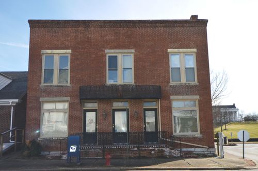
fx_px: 257
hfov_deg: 53.2
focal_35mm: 36
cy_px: 86
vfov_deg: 36.7
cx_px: 129
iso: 100
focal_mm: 24
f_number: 8
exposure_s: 1/200
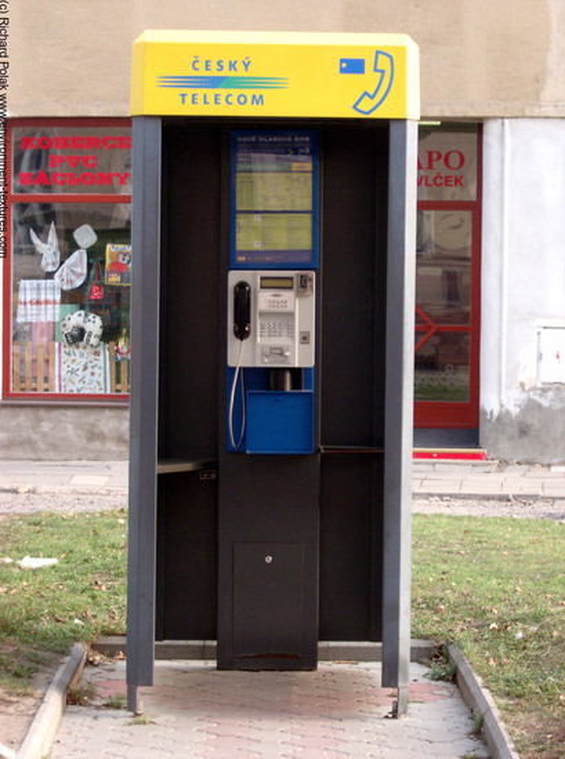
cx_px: 282
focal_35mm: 112
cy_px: 380
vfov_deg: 17.6
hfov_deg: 13.2
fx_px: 2451
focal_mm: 22.8
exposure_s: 1/125
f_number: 4.8
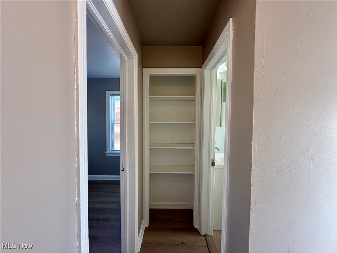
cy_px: 126
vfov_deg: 85.7
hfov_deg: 102.1
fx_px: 136
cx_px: 168
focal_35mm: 14
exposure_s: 1/120
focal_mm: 2.22
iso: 160
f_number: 2.2
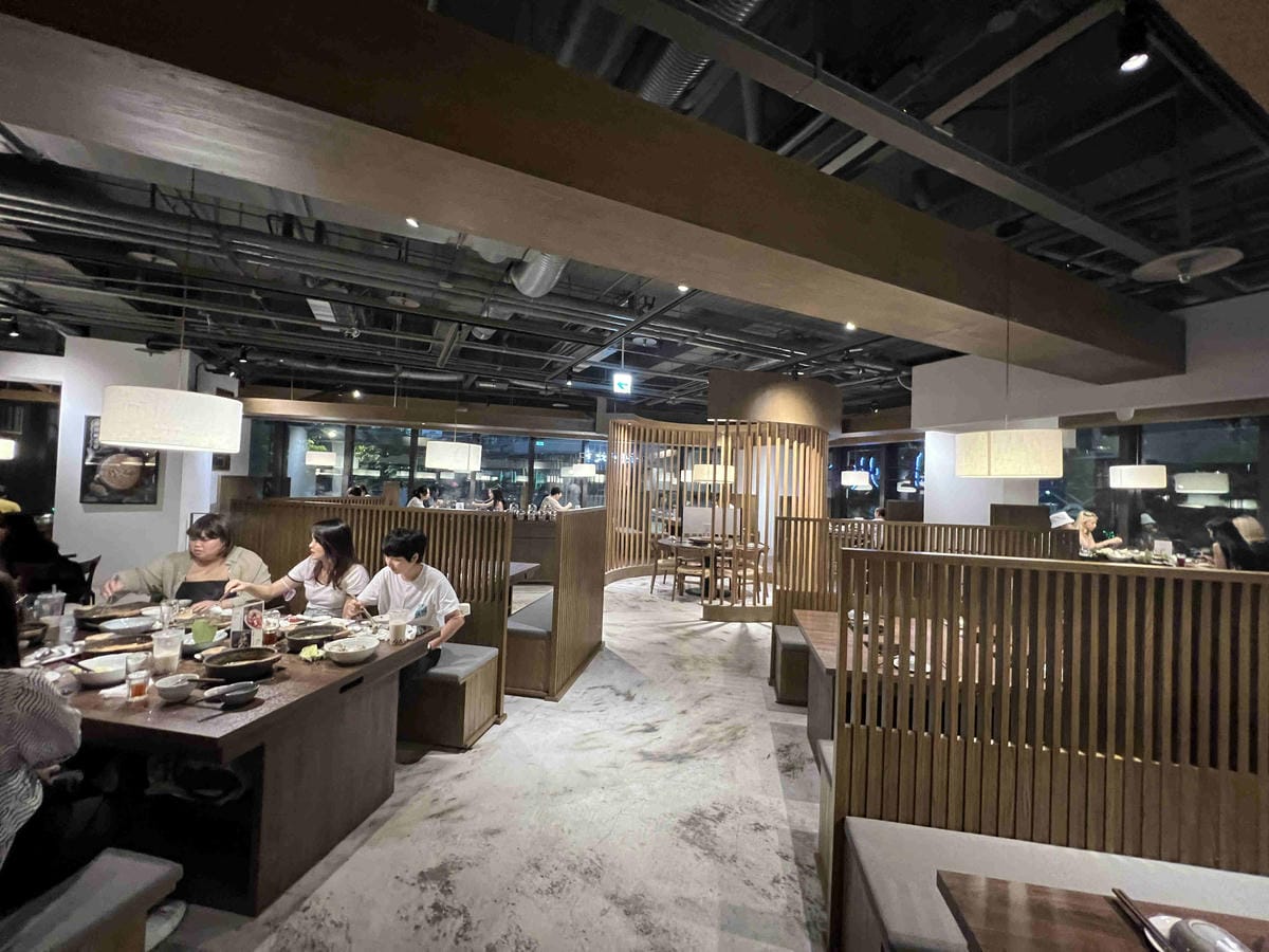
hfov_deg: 106.2
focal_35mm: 13
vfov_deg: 89.9
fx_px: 477
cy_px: 476
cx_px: 634
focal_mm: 1.57
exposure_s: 1/40
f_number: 1.8
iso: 800
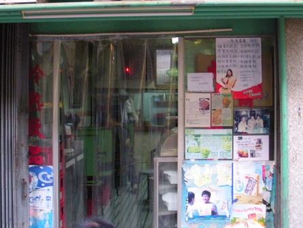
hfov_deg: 33.8
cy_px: 69
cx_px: 151
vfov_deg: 25.5
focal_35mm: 57
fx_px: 499
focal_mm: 6.3
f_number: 3.5
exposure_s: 1/55
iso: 400
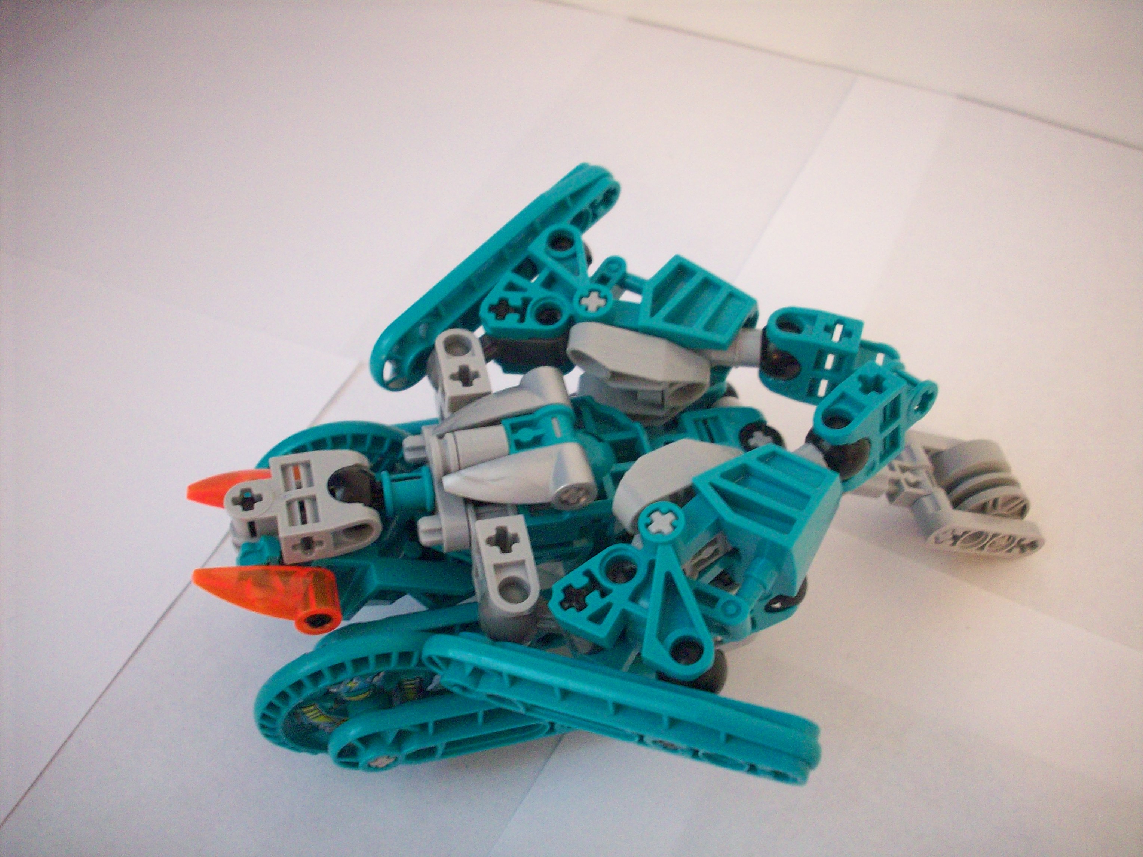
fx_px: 1222
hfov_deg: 50.1
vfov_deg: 38.7
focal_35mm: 37
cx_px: 572
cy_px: 428
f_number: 2.8
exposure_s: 1/8
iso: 200
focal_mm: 6.2
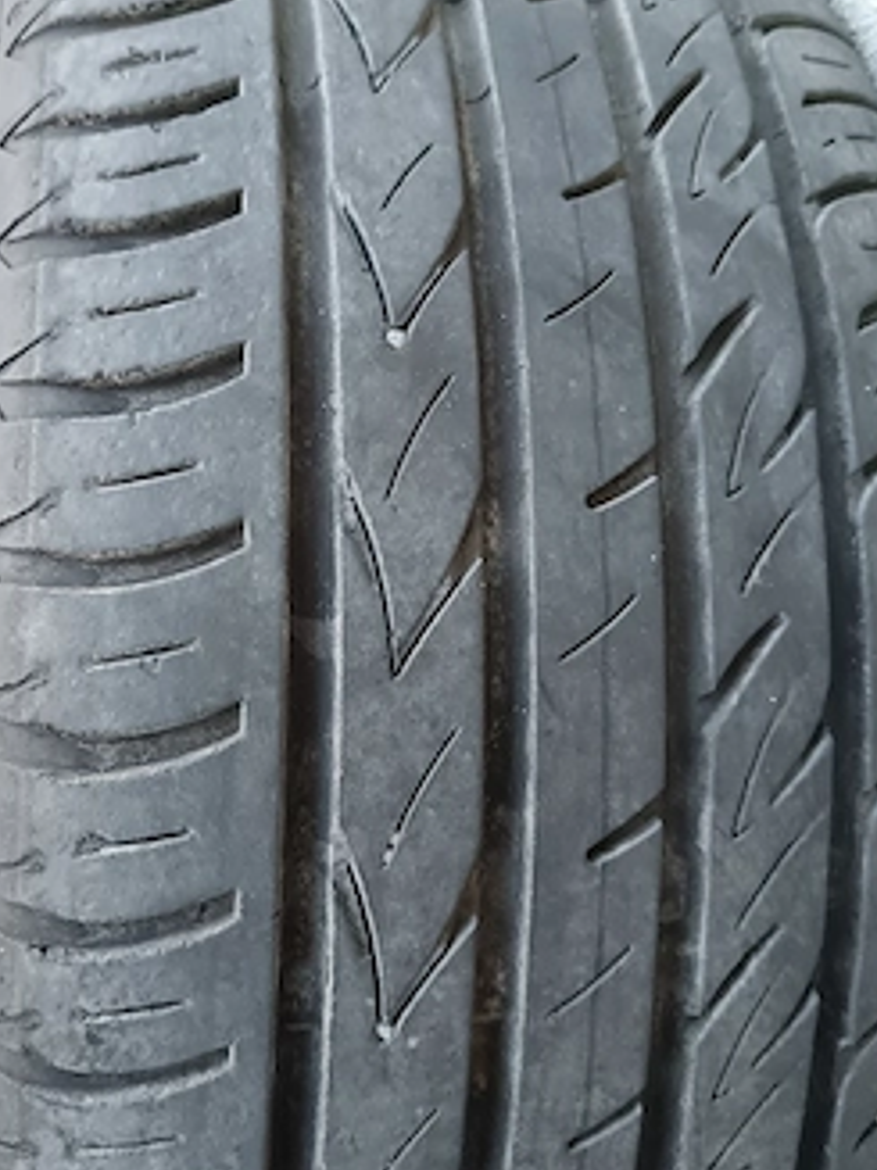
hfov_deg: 42.7
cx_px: 351
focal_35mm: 33
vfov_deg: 55.3
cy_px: 558
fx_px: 1115
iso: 1932
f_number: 1.9
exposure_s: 1/100
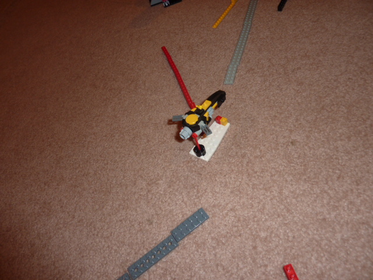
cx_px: 186
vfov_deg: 54.9
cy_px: 140
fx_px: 269
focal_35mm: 25
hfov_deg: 69.4
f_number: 3.3
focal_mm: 4.1
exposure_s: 1/30
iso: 100
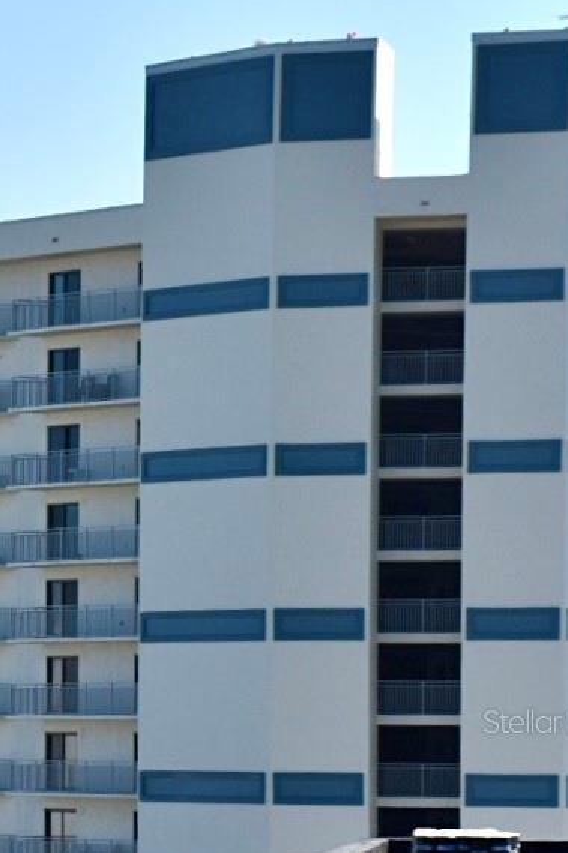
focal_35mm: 218
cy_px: 721
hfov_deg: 6.2
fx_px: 5165
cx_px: -482
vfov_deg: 9.4
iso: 220
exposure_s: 1/1000
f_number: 8
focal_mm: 56
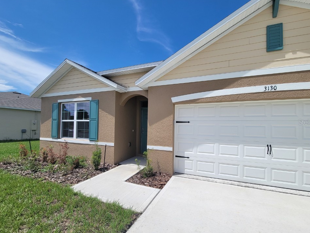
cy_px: 122
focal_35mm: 14
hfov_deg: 102.0
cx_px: 162
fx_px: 125
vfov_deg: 85.6
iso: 50
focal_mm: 2.2
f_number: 2.2
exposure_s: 1/2835
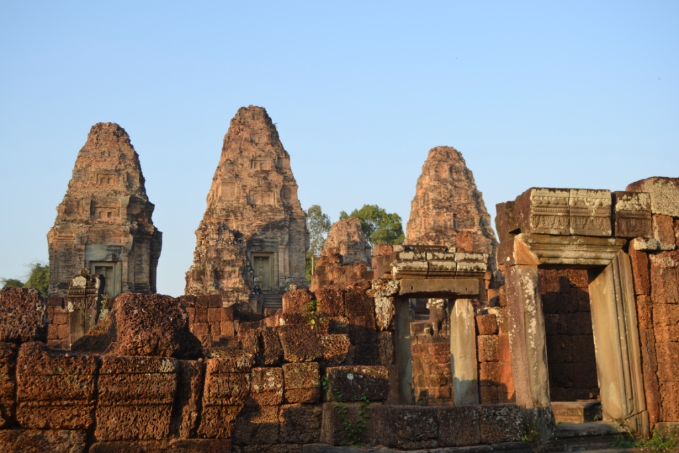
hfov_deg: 49.5
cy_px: 226
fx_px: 736
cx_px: 340
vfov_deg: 34.2
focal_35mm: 39
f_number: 5.6
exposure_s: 1/125
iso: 100
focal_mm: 26
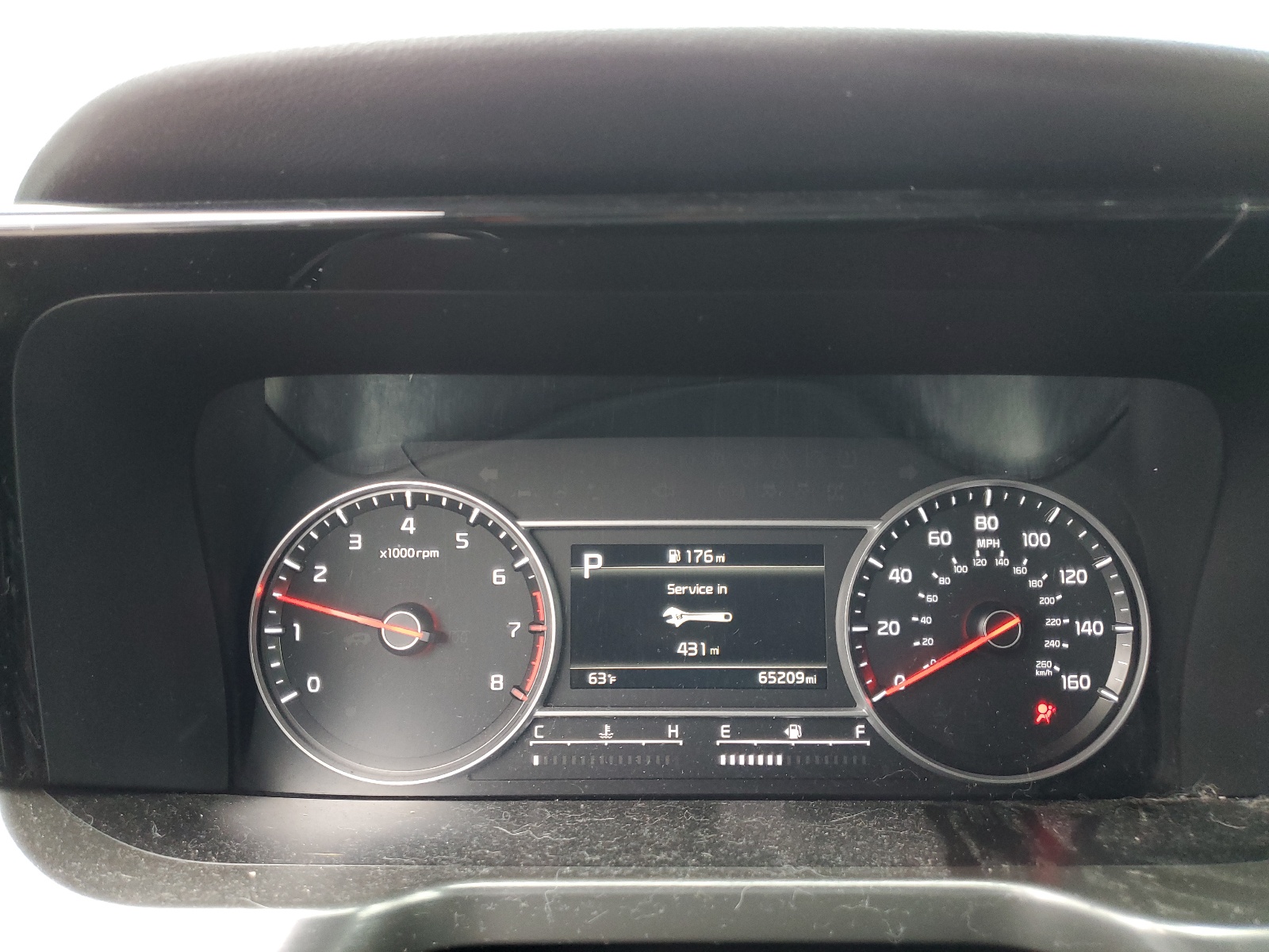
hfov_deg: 67.3
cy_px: 476
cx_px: 634
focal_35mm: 26
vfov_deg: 53.1
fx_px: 953
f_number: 1.5
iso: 138
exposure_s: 1/60.2
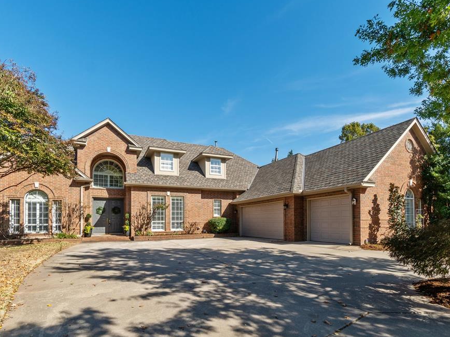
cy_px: 171
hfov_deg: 91.0
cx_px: 220
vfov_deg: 74.7
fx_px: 221
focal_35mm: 17
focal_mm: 10
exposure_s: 1/125
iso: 100
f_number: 8
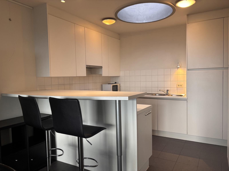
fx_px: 172
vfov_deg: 53.1
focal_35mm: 26
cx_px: 114
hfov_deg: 67.3
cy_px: 86
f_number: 1.6
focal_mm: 5.96
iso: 80
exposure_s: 1/50
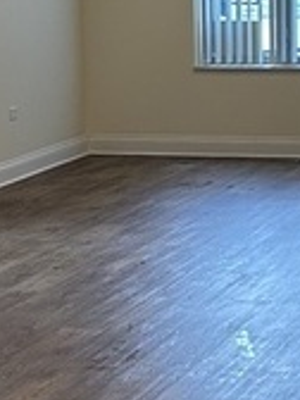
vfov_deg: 12.8
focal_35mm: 154
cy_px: 224
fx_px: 1780
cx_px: 231
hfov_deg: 9.6
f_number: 1.78
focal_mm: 6.86
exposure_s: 1/120
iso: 200
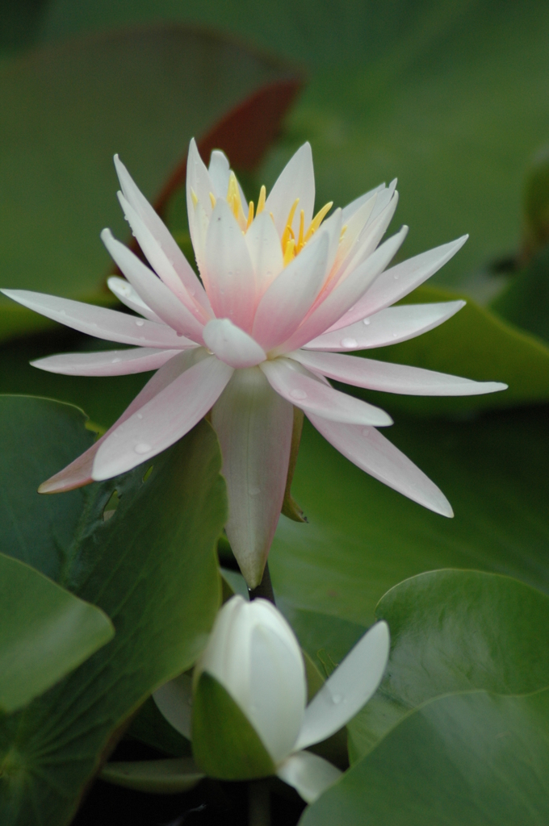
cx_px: 274
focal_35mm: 345
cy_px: 413
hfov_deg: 4.0
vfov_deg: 6.0
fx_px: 7913
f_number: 5
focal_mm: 230
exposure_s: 1/320
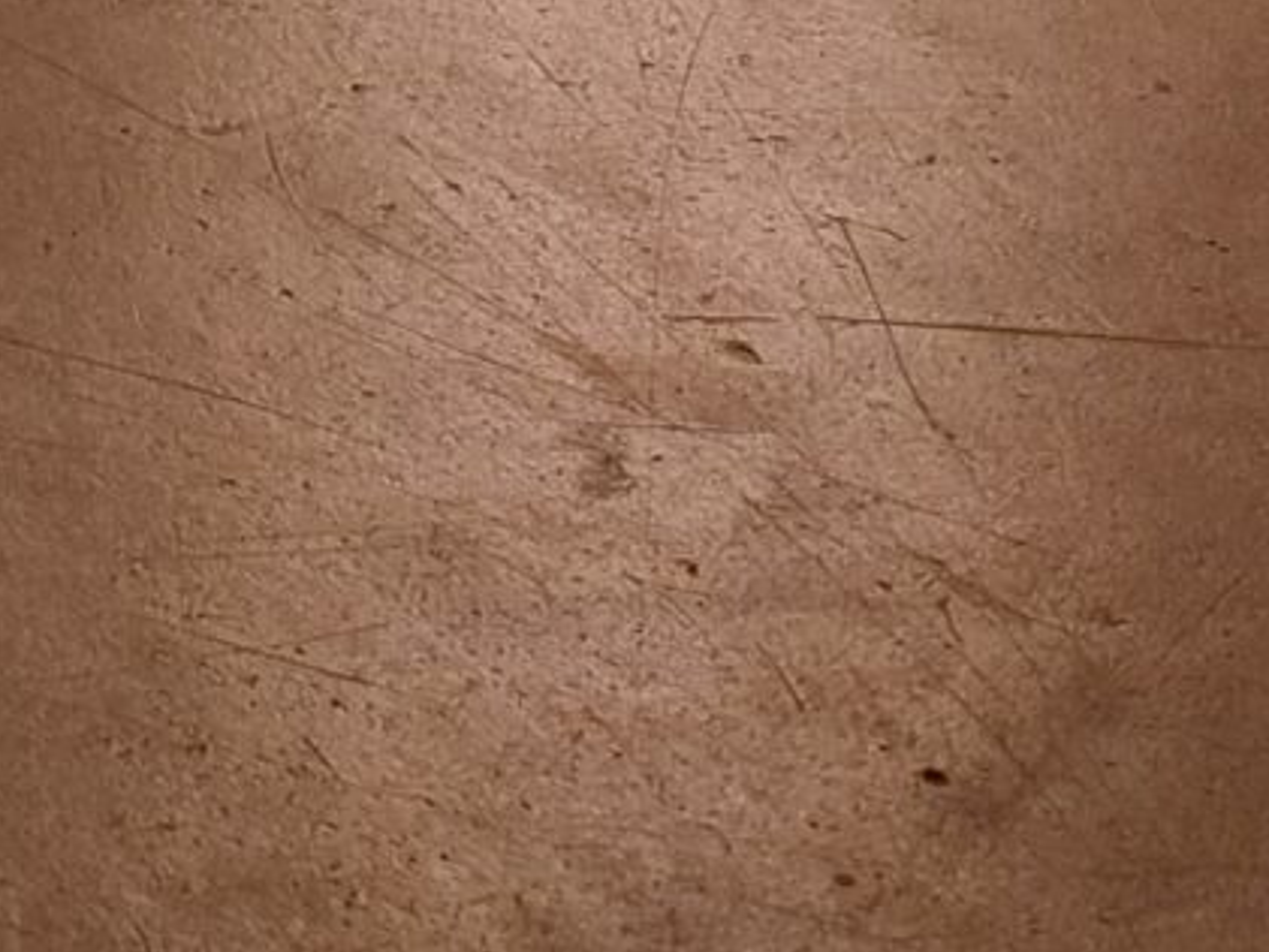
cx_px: -796
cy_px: -1889
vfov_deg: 8.1
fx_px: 5794
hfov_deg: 11.8
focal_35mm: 158
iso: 50
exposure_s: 1/444
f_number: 2.4
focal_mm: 4.3
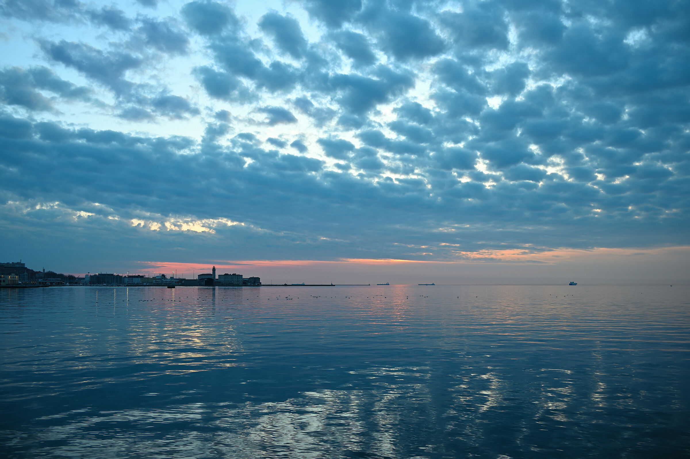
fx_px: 555
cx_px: 345
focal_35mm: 29
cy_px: 230
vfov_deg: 44.9
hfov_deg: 63.7
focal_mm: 29
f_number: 4.5
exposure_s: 1/60
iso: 100
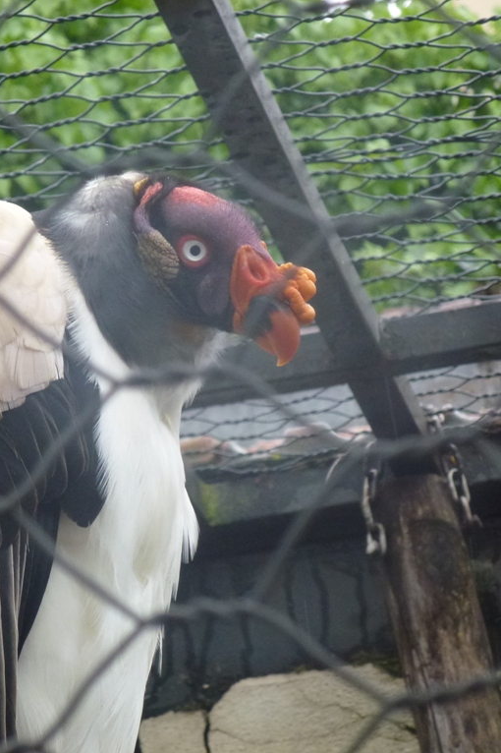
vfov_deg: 7.5
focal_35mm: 274
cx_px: 77
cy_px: 376
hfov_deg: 5.0
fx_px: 5724
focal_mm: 35.2
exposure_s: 1/100
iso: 250
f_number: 5.5
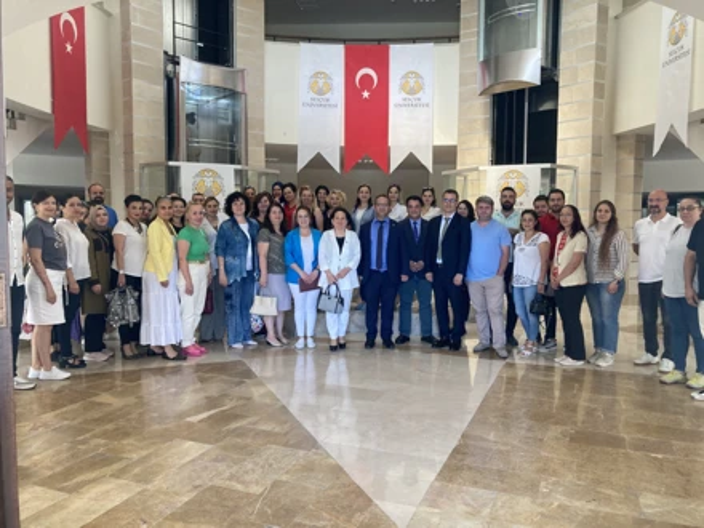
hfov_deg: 63.4
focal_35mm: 28
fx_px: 569
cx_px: 352
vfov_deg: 49.7
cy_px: 264
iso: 80
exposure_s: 1/83
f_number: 1.8
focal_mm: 3.99
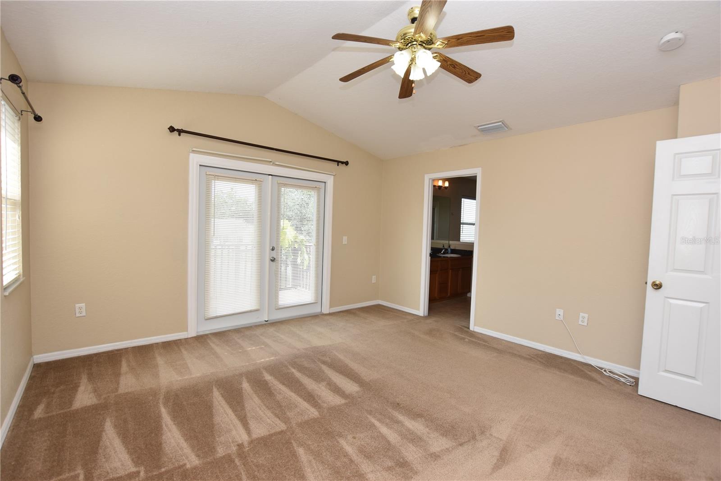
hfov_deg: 100.4
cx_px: 360
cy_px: 240
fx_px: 300
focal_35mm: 15
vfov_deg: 77.3
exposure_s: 1/125
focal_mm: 10
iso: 180
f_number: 5.6
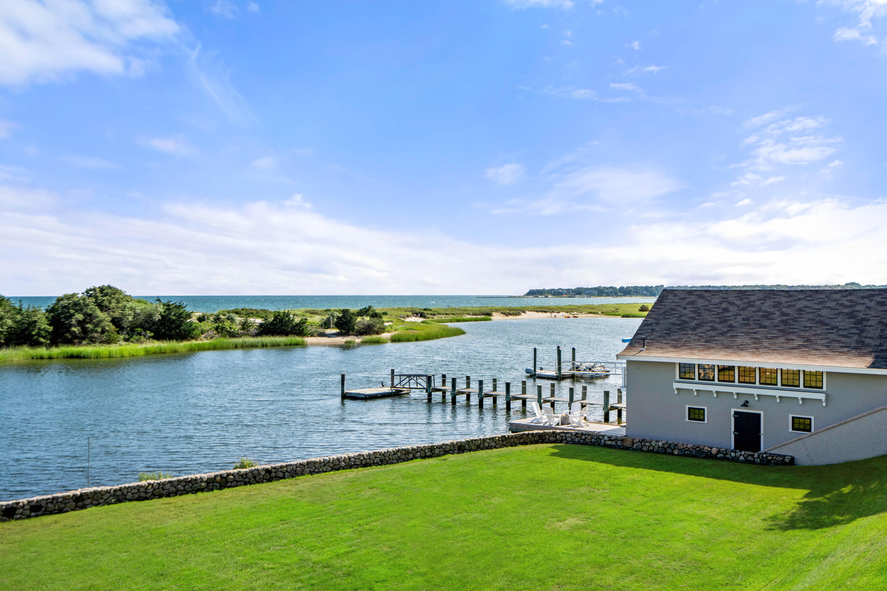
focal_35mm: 35
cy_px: 296
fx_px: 862
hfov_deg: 54.4
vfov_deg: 37.9
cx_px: 444
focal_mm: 35
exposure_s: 1/800
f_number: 11
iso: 640
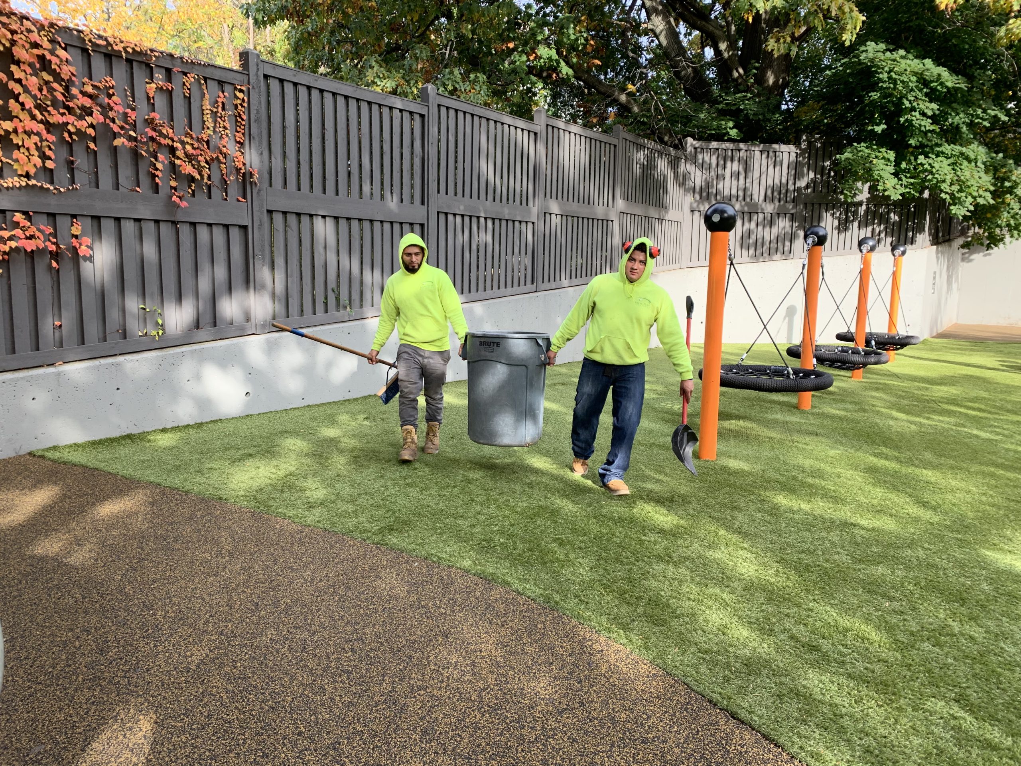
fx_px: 767
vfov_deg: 53.1
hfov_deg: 67.3
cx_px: 510
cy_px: 383
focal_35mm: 26
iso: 25
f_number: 1.8
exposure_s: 1/193
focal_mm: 4.25
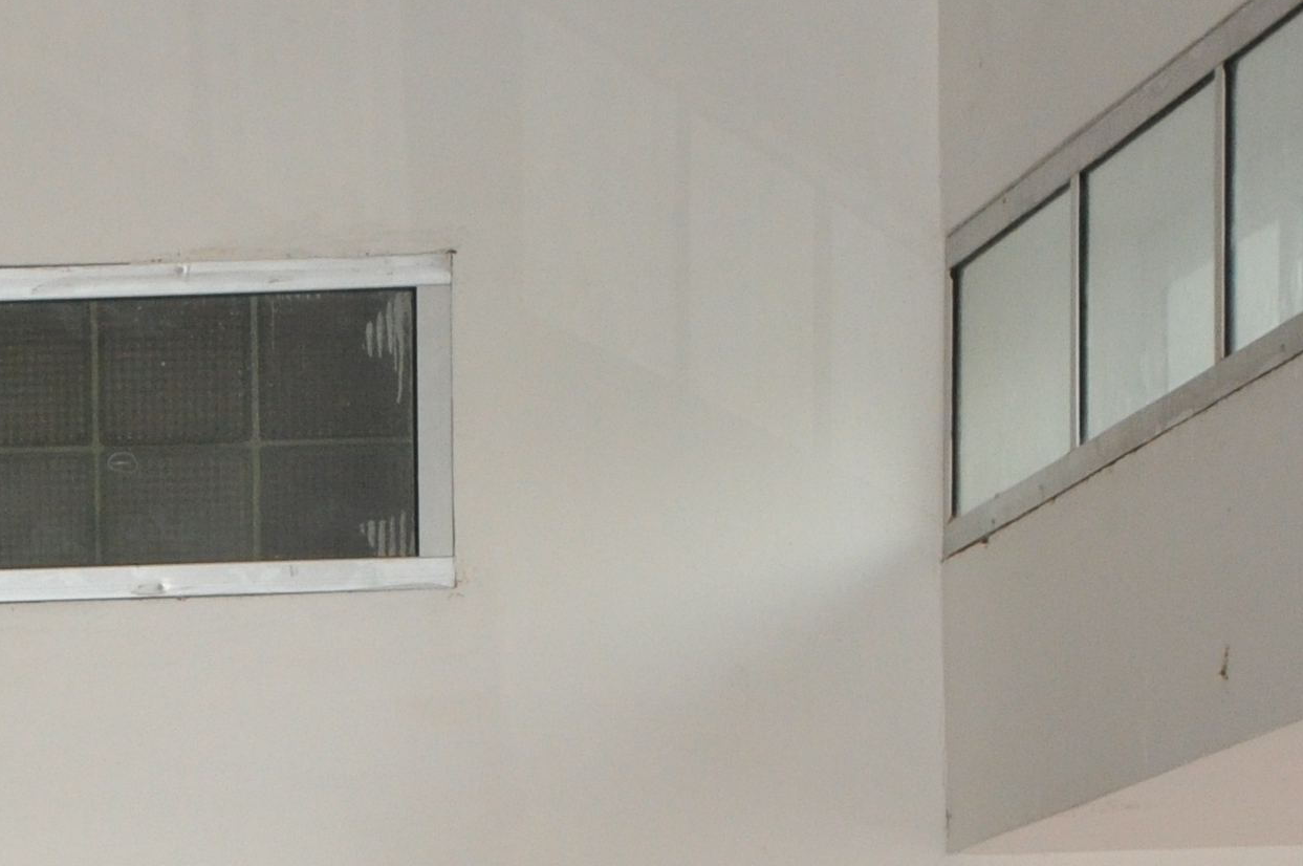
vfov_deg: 5.0
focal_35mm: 269
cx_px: -573
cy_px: 1386
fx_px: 9726
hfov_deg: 7.5
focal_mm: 52
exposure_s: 1/60
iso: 900
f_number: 5
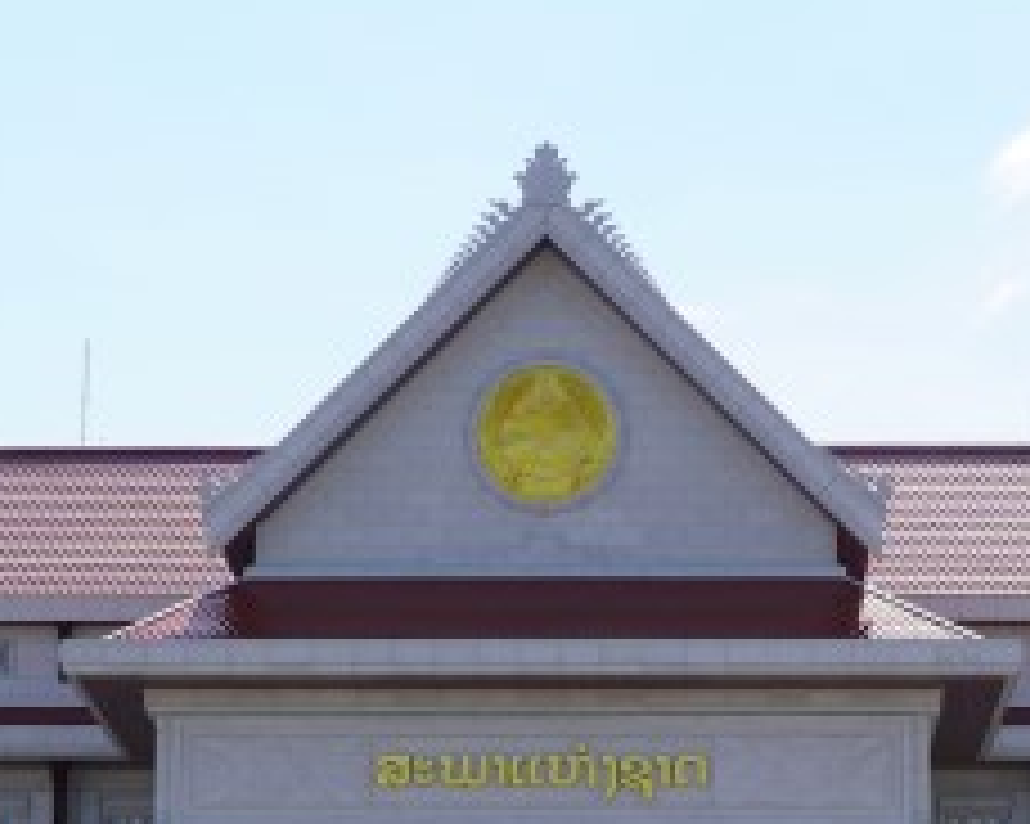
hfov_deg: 15.0
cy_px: 1022
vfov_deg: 11.7
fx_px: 3915
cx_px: 508
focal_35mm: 128
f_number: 5
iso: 100
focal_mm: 29
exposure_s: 1/500
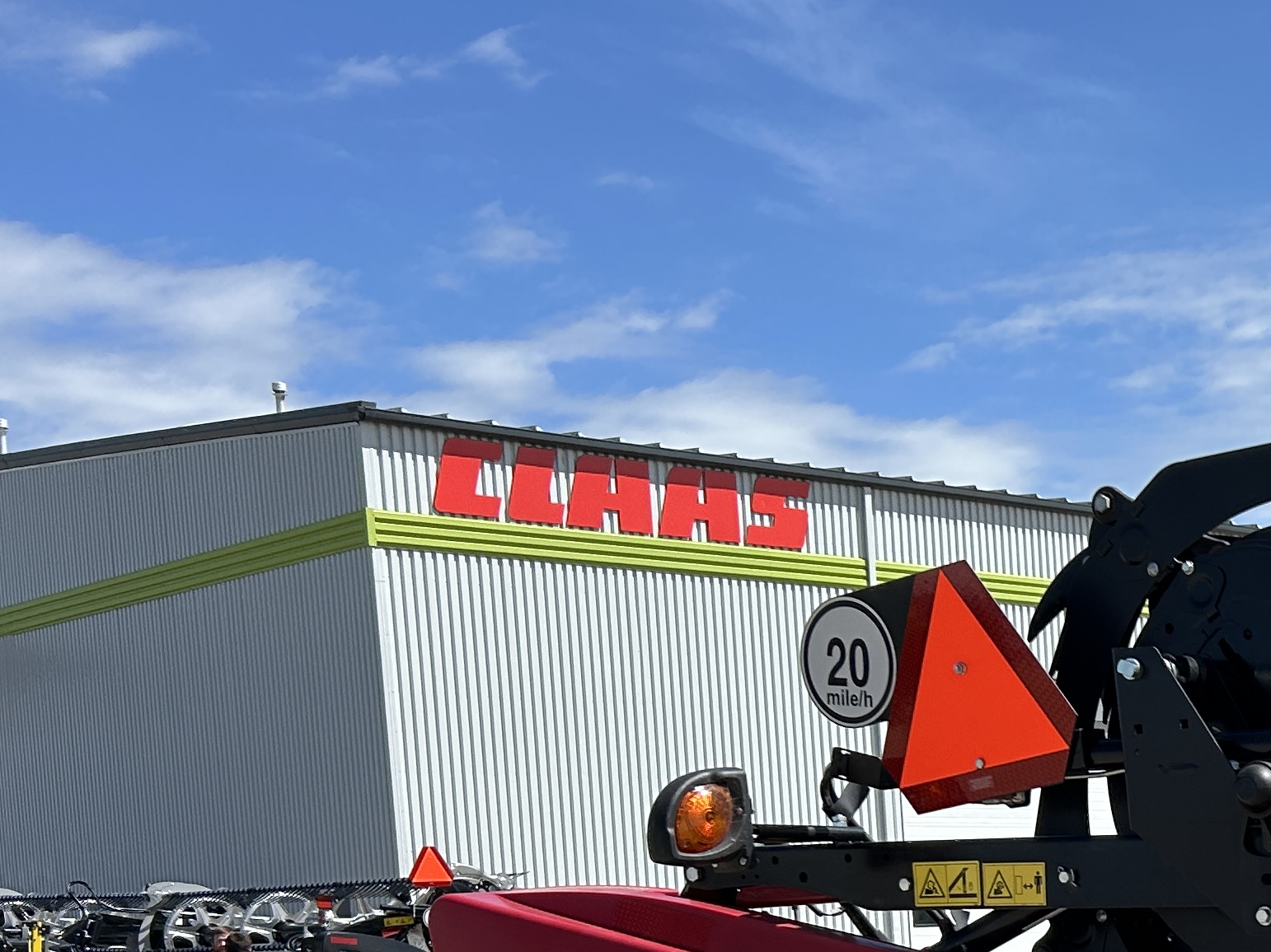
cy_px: 1118
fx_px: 2496
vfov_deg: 20.3
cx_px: 1636
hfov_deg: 24.9
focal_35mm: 68
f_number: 1.5
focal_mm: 5.7
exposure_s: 1/4444
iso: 50
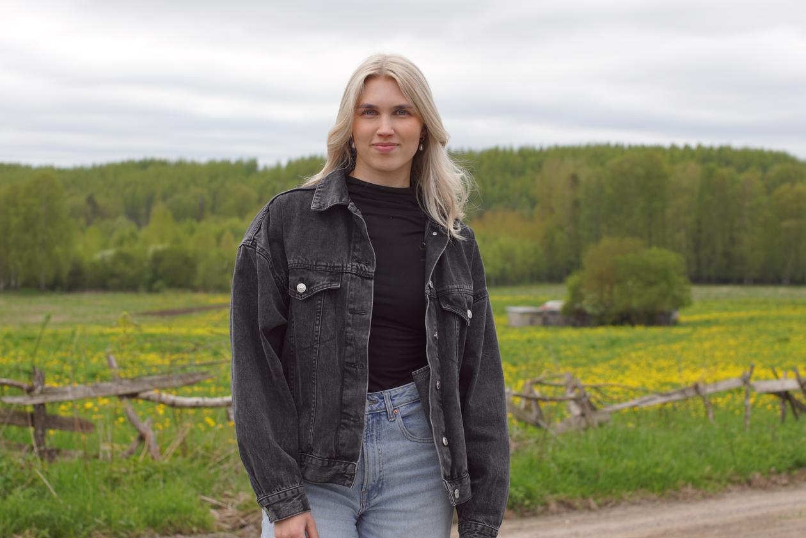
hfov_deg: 27.0
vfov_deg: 18.2
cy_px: 269
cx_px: 403
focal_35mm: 75
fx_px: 1679
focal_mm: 50
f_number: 4.5
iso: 100
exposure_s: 1/500
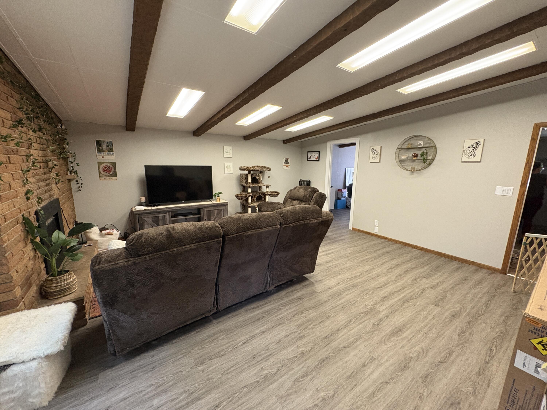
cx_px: 274
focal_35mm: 14
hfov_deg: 102.1
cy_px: 205
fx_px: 221
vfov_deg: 85.7
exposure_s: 1/60
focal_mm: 2.22
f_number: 2.2
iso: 500
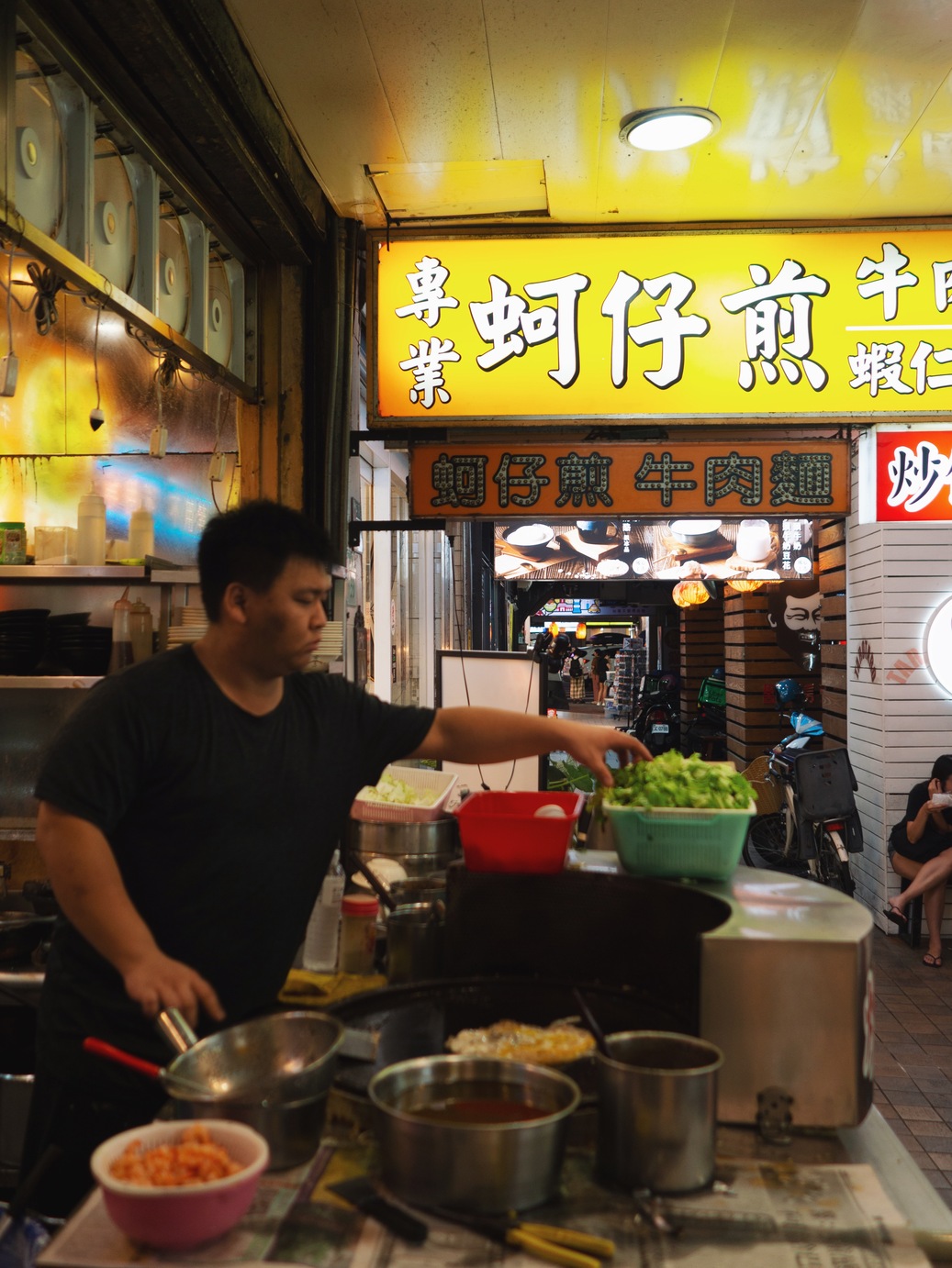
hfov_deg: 41.8
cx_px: 476
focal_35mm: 34
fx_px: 1246
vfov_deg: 53.9
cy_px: 634
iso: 200
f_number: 2
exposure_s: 1/80
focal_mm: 17
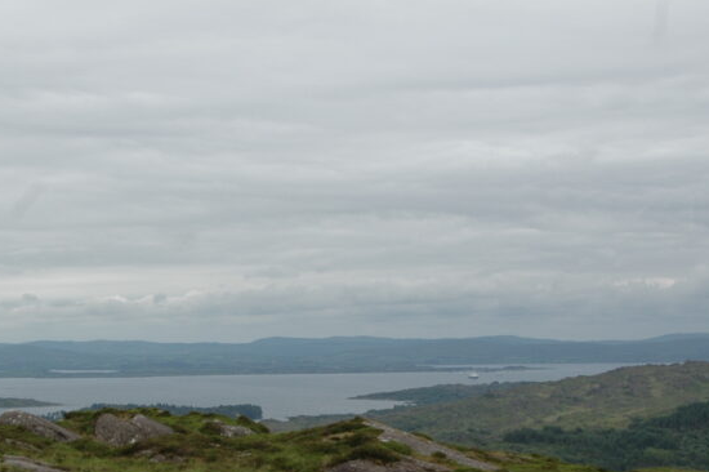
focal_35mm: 67
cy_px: 371
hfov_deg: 30.0
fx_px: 1319
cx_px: 272
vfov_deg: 20.1
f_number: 8
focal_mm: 24
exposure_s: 1/250
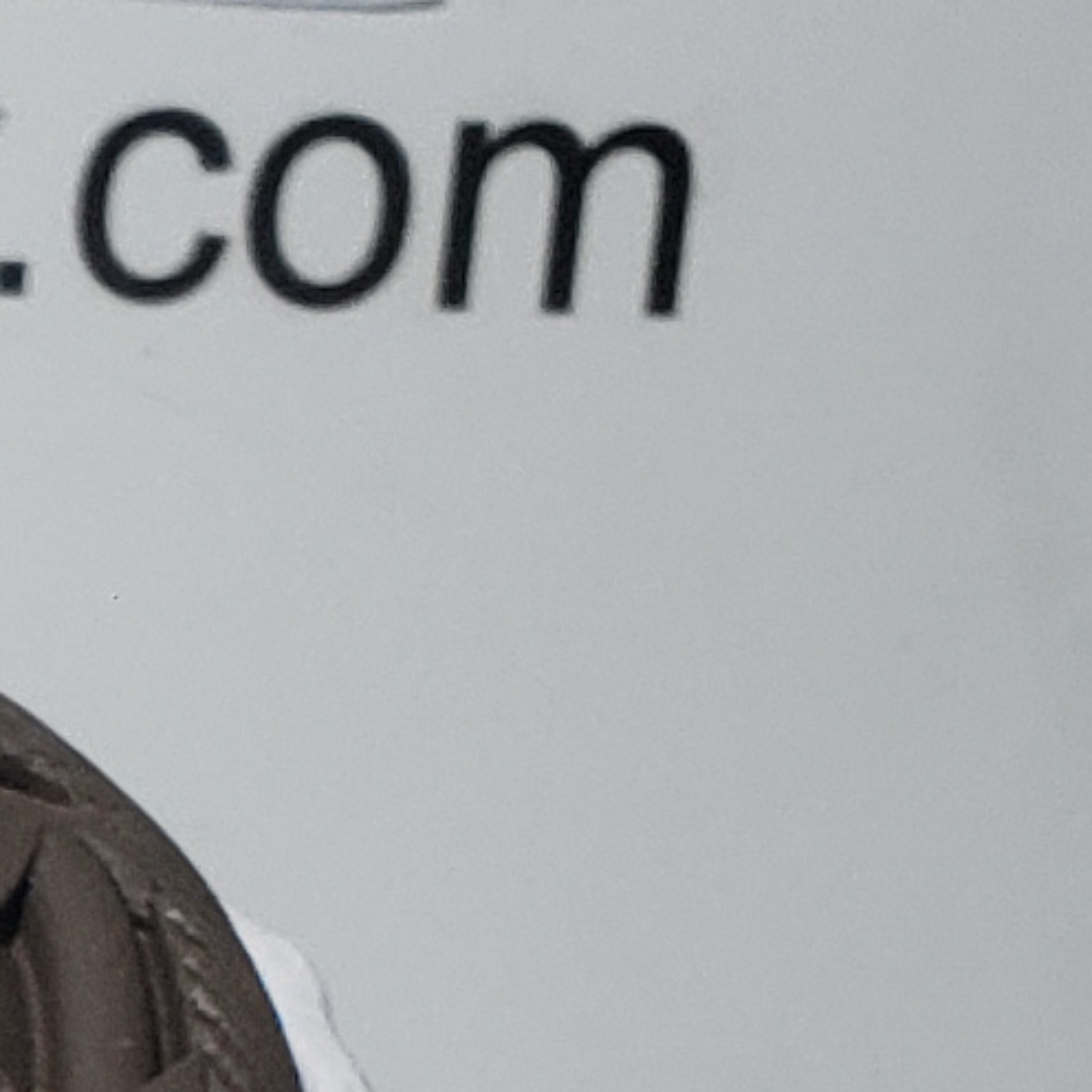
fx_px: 6674
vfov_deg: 8.4
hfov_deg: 8.3
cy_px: 2785
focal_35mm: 187
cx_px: -1893
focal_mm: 4.3
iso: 50
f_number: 2.4
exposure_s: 1/169
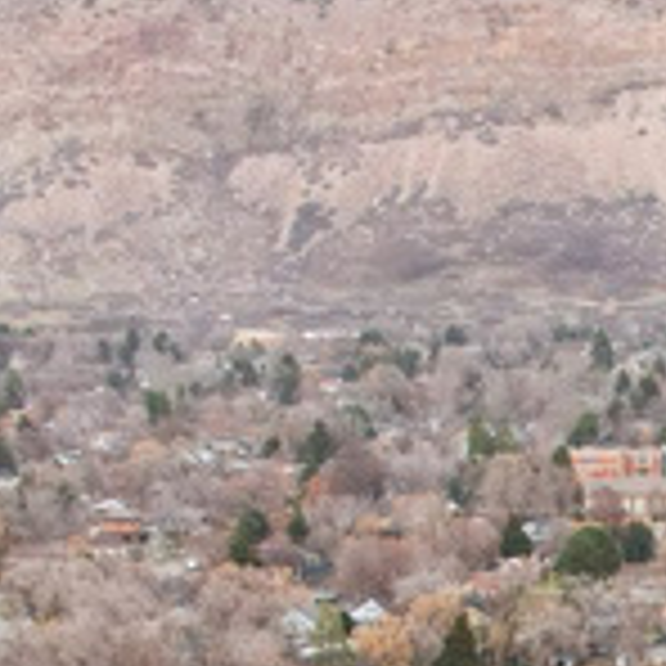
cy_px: 956
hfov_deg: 12.7
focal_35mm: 129
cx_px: 1040
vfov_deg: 12.9
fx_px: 2808
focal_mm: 8.4
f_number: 2.8
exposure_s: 1/15
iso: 270
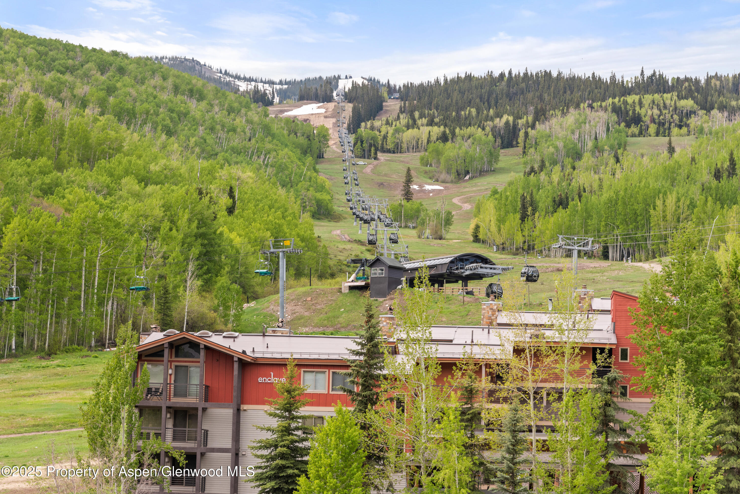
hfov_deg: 20.8
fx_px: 2015
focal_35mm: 98
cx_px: 370
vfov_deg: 14.0
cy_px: 247
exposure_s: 1/640
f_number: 5.6
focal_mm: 98
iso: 400
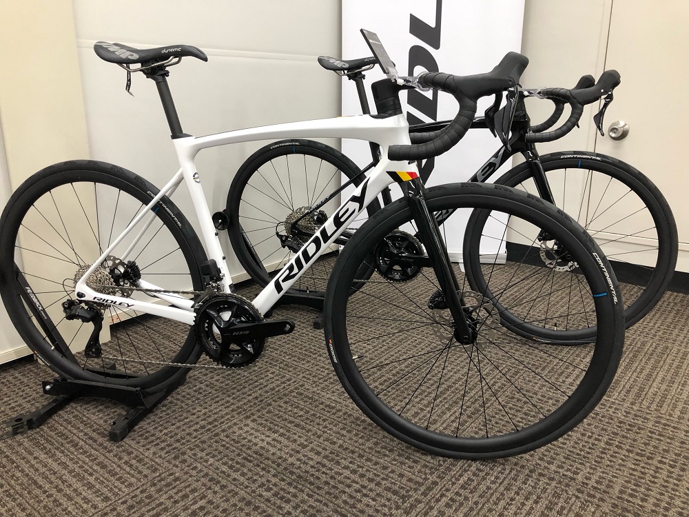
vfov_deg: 49.7
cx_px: 344
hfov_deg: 63.4
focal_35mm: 28
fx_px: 557
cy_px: 258
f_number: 1.8
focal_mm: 3.99
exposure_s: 1/30
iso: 40
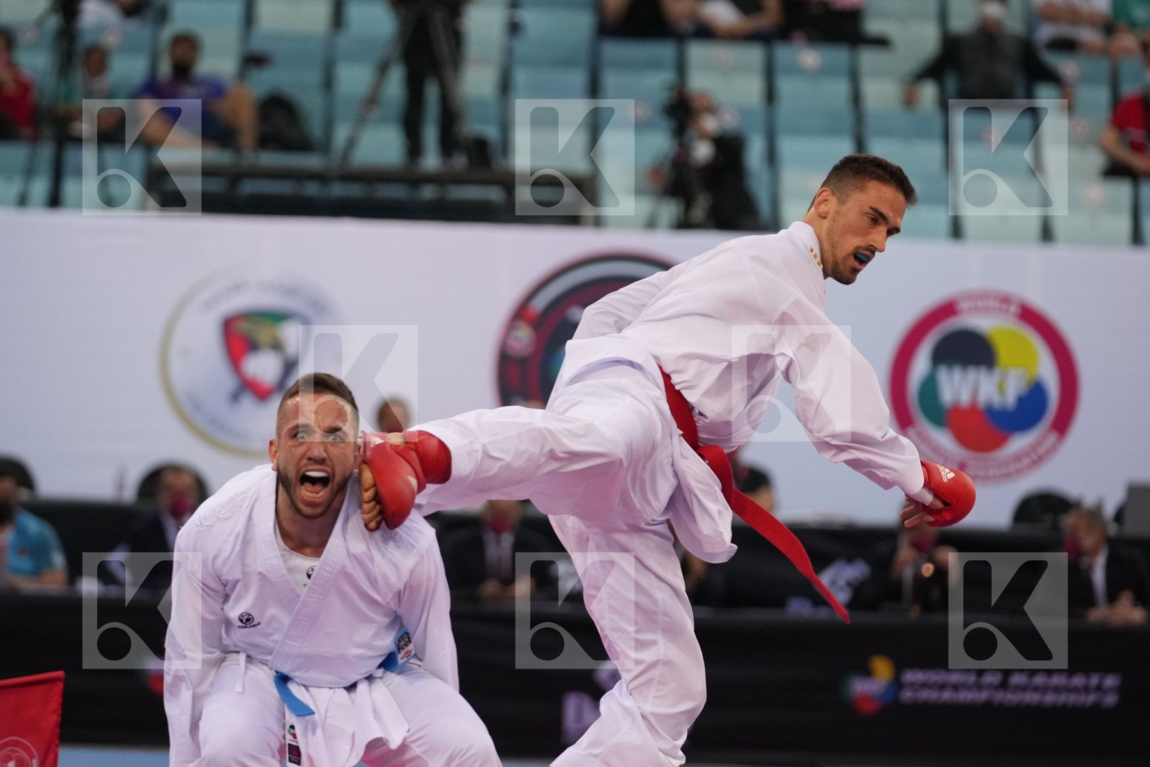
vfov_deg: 5.9
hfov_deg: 8.9
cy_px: 384
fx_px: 7411
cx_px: 575
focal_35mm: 232
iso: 2000
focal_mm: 155
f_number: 2.8
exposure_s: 1/1000
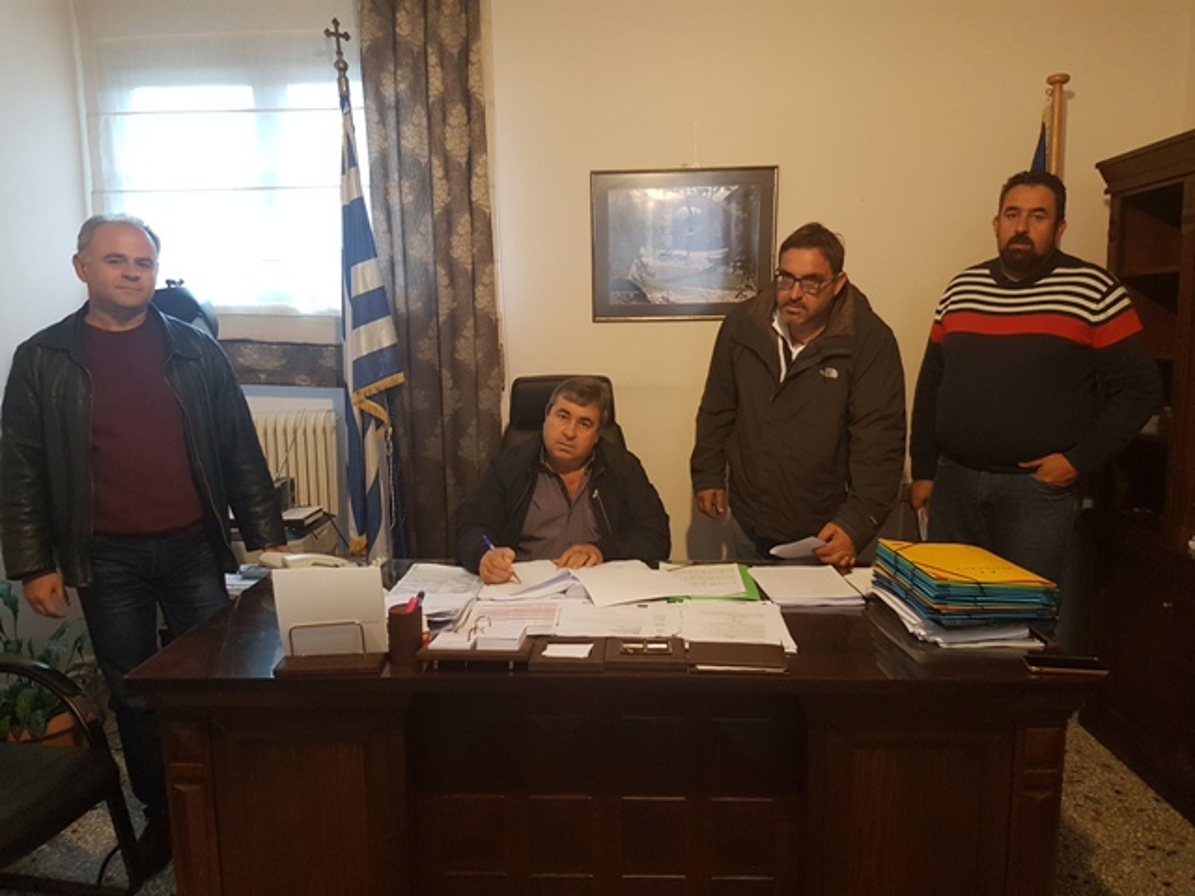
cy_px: 448
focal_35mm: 26
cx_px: 598
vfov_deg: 53.1
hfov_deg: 67.3
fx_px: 898
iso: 200
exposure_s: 1/20
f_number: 1.7
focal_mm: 4.2
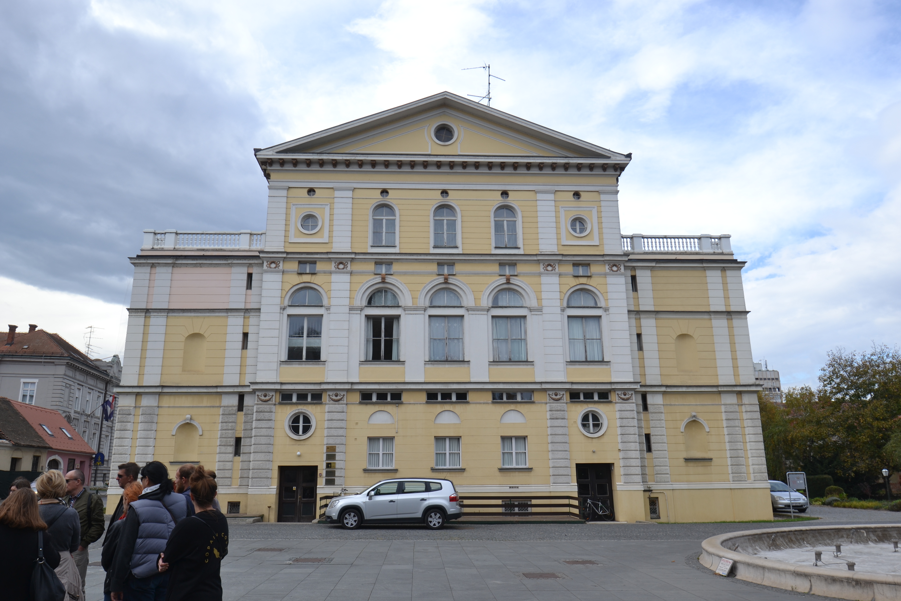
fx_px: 601
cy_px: 300
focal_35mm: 24
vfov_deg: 53.1
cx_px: 450
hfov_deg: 73.7
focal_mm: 16
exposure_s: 1/200
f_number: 7.1
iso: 100
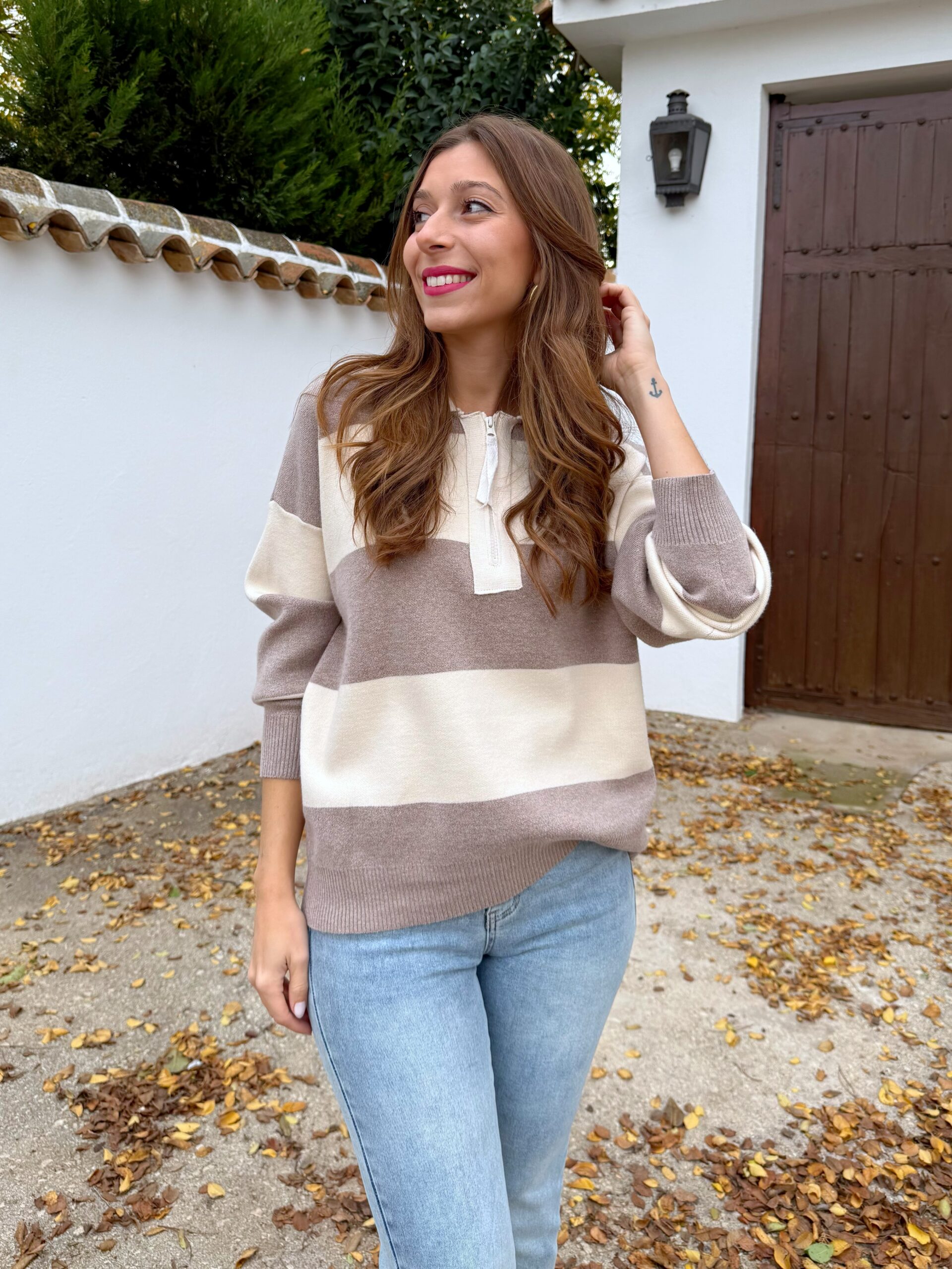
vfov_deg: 71.6
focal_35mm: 24
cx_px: 476
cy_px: 634
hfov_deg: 56.8
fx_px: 880
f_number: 1.78
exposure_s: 1/285
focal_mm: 6.76
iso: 64
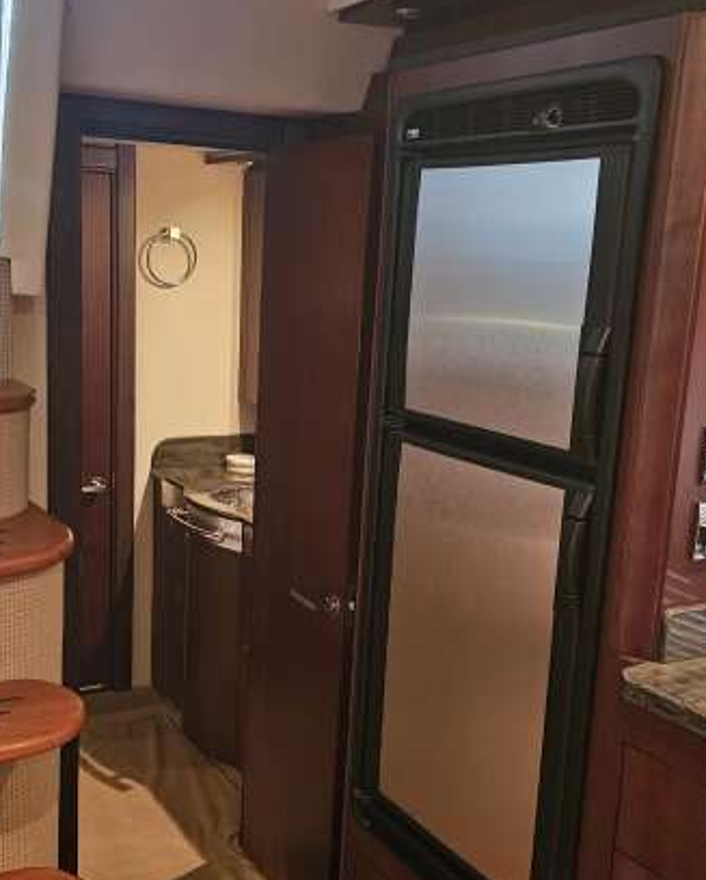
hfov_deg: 34.1
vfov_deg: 41.9
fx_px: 1148
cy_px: 498
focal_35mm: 44
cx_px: 287
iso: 1000
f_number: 1.7
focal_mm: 6.3
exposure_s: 1/24
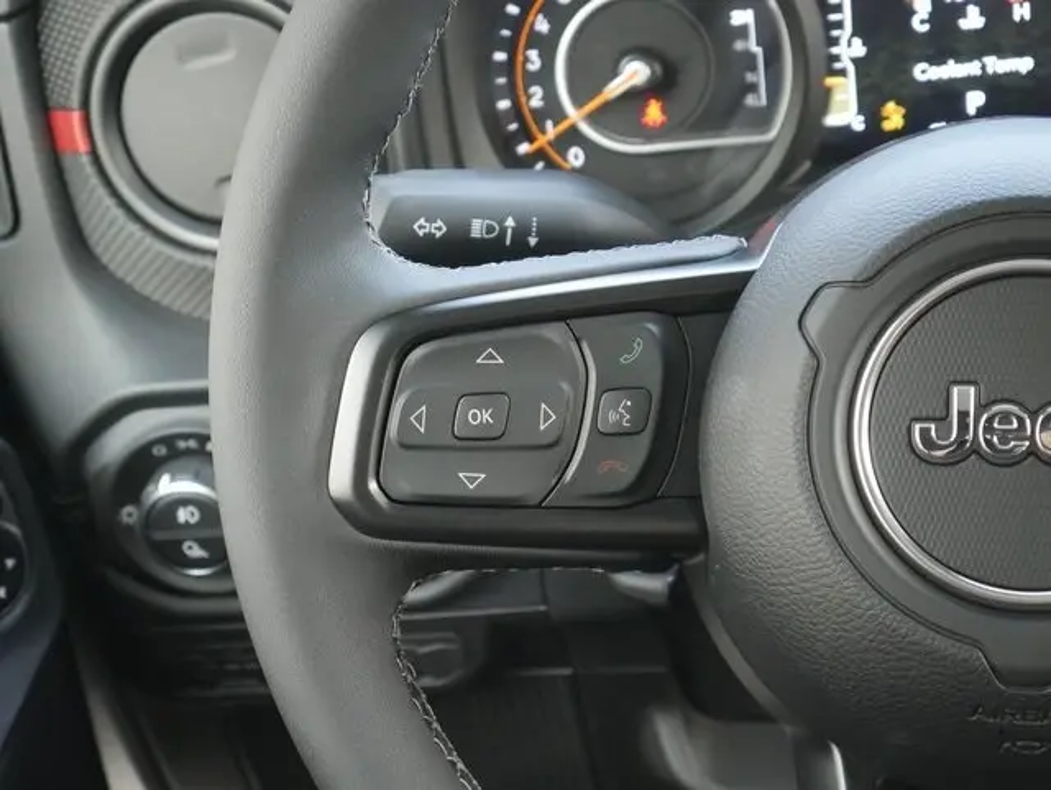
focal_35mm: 84
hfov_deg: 23.3
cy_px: 395
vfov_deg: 17.6
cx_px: 526
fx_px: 2552
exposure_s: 1/80
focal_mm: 42
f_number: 5.6
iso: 3200
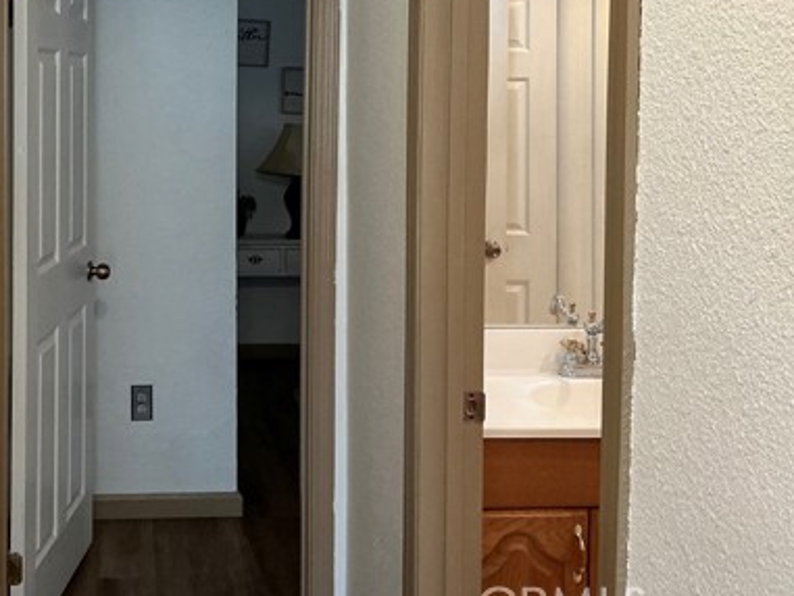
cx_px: 173
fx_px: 1078
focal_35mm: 47
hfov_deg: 39.0
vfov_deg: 30.3
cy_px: 135
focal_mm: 3
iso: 100
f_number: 1.8
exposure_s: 1/60
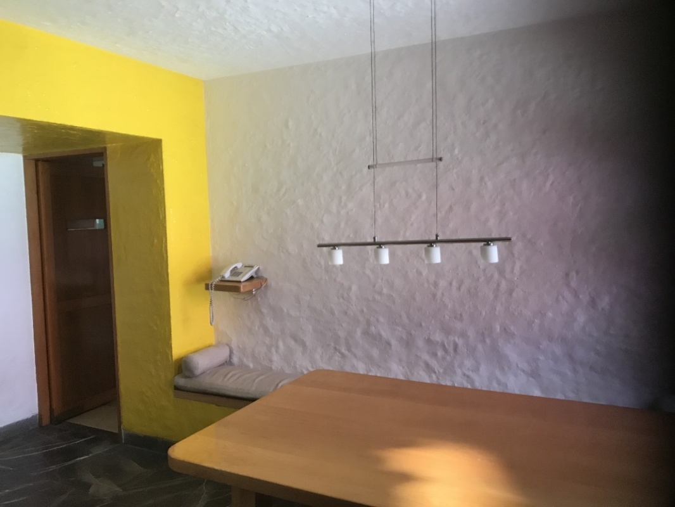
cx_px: 338
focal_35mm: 28
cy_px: 254
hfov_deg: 63.4
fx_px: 546
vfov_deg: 49.8
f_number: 1.8
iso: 50
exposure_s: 1/15
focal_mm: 3.99
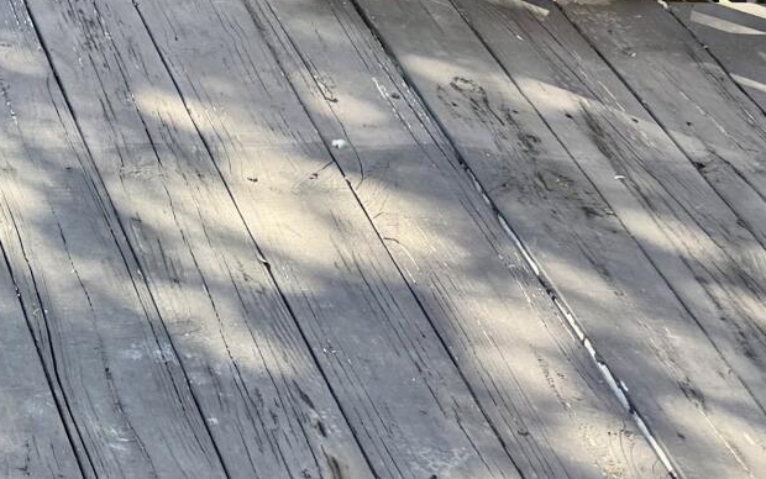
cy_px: -564
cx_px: -831
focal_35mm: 123
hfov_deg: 13.9
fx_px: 2569
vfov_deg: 9.7
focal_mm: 6.76
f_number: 1.78
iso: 80
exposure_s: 1/549
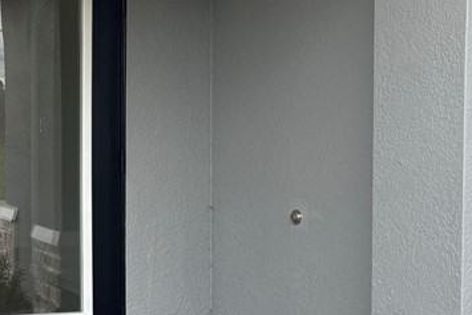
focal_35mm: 78
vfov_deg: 17.5
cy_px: 170
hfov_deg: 24.0
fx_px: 1023
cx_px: -66
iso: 50
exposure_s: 1/471
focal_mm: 5.96
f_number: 1.6
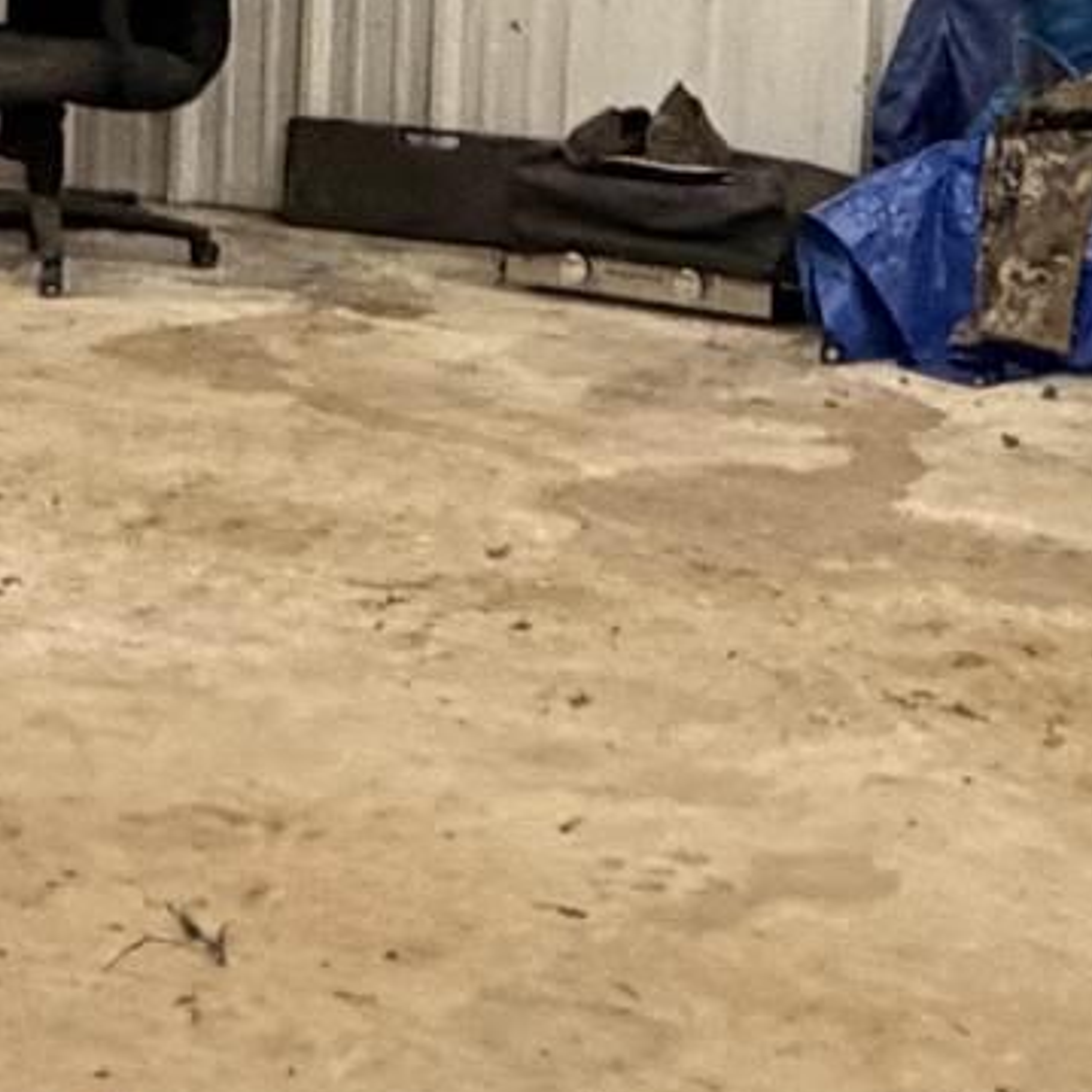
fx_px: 3783
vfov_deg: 16.0
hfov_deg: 16.4
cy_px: -79
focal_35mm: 106
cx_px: 532
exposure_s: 1/61
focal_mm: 2.22
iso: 320
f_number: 2.2
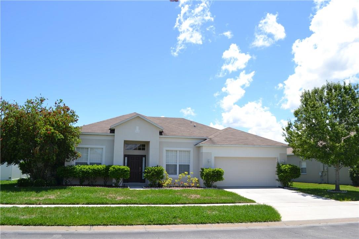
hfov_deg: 67.4
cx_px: 180
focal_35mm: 27
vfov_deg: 47.9
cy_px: 120
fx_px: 269
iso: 100
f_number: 8
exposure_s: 1/250
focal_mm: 18
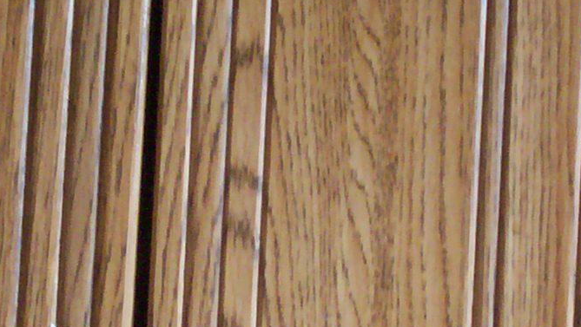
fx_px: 2081
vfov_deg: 8.9
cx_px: 245
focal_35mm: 135
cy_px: 381
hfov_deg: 15.9
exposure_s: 1/8
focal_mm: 5.9
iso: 215
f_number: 4.5
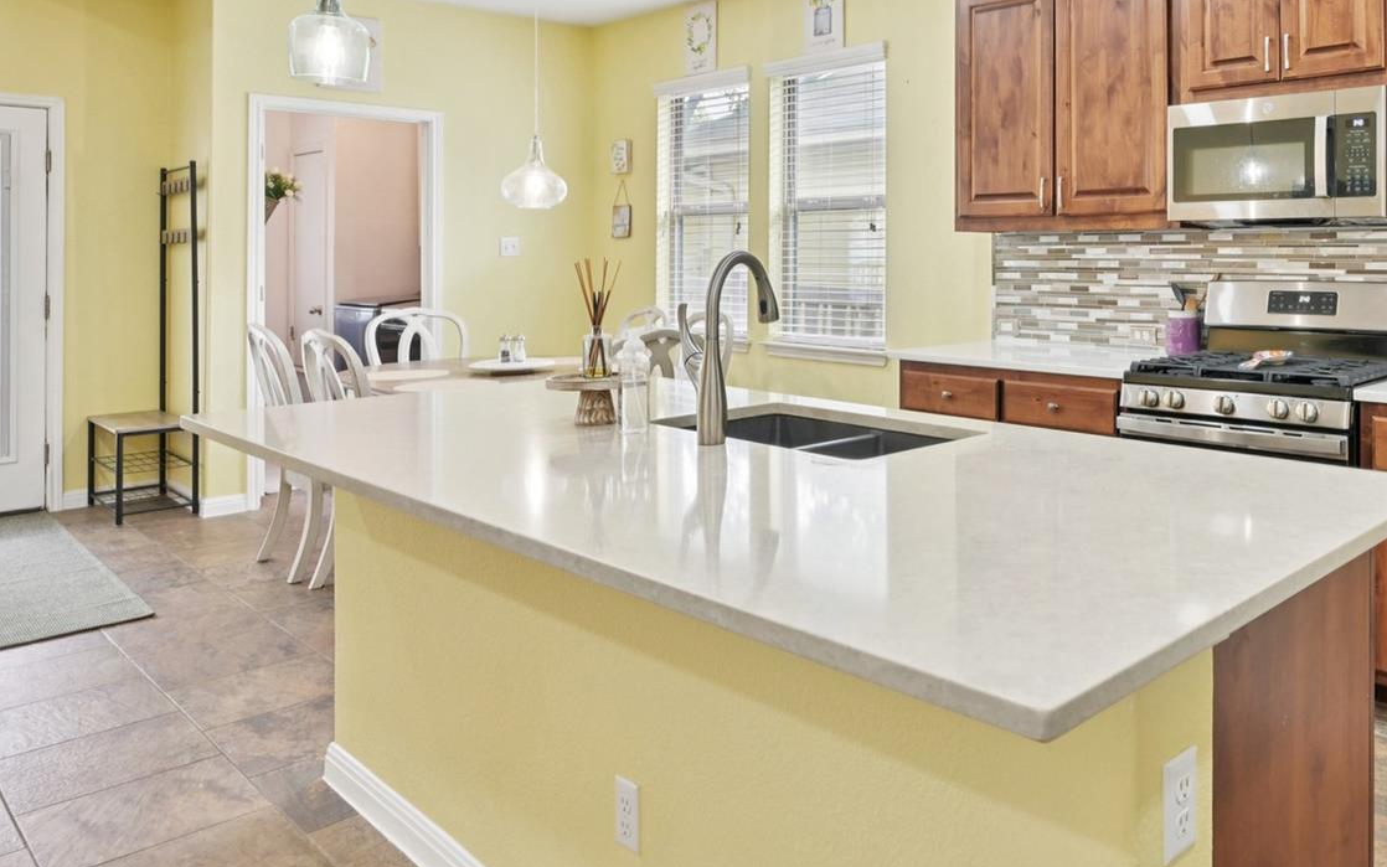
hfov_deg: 63.2
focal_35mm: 28
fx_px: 1059
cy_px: 249
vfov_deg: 43.5
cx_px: 1011
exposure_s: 1/15
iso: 360
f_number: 6.7
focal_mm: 15
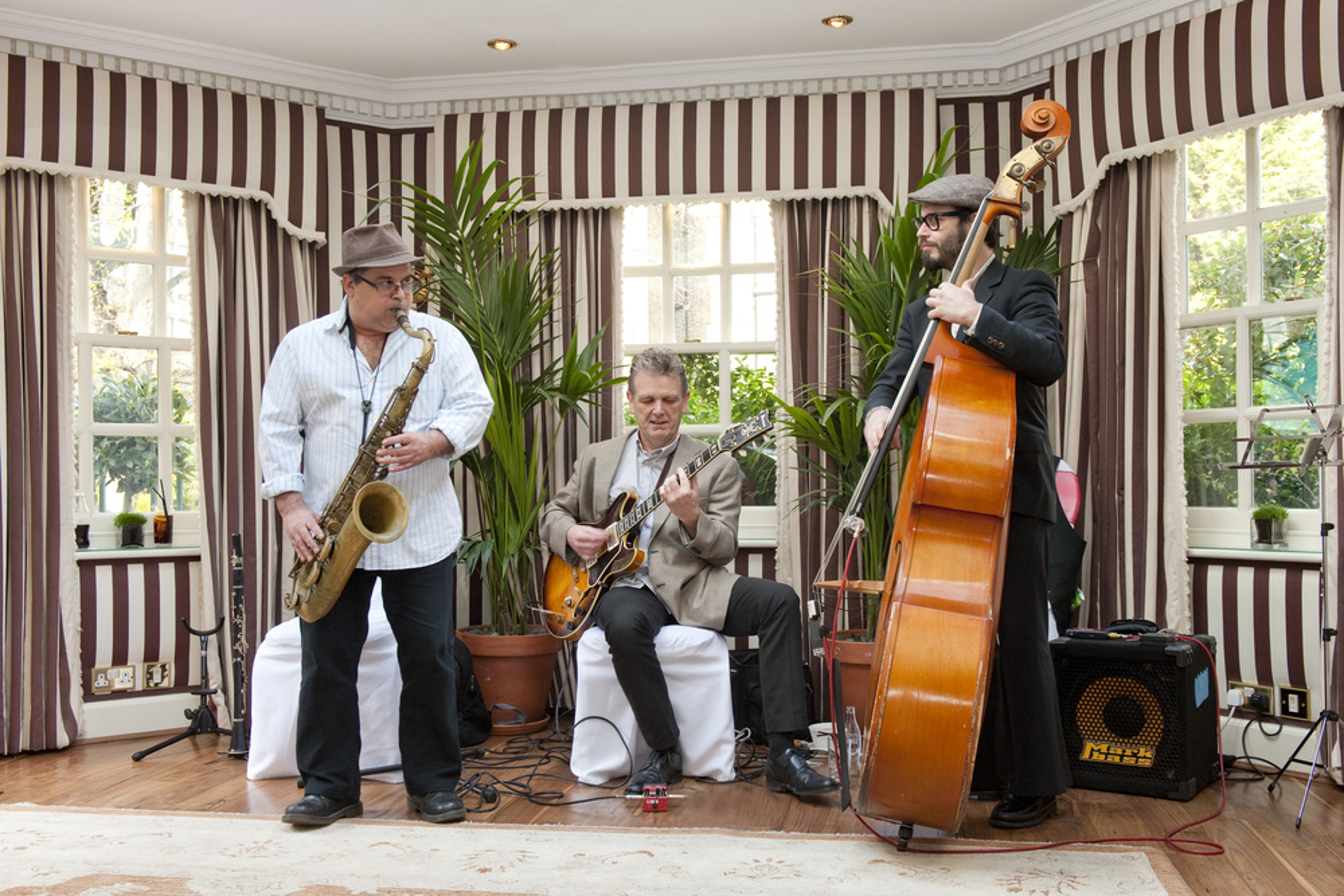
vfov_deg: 41.1
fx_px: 1195
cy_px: 448
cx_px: 672
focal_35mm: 32
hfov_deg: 58.7
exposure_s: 1/80
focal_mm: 32
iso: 800
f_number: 6.3
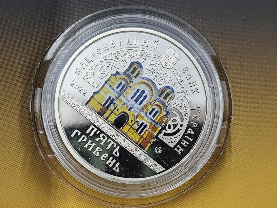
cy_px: 104
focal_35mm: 79
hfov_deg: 24.7
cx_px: 138
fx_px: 632
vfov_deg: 18.7
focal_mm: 6.14
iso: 100
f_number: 1.65
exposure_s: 1/100
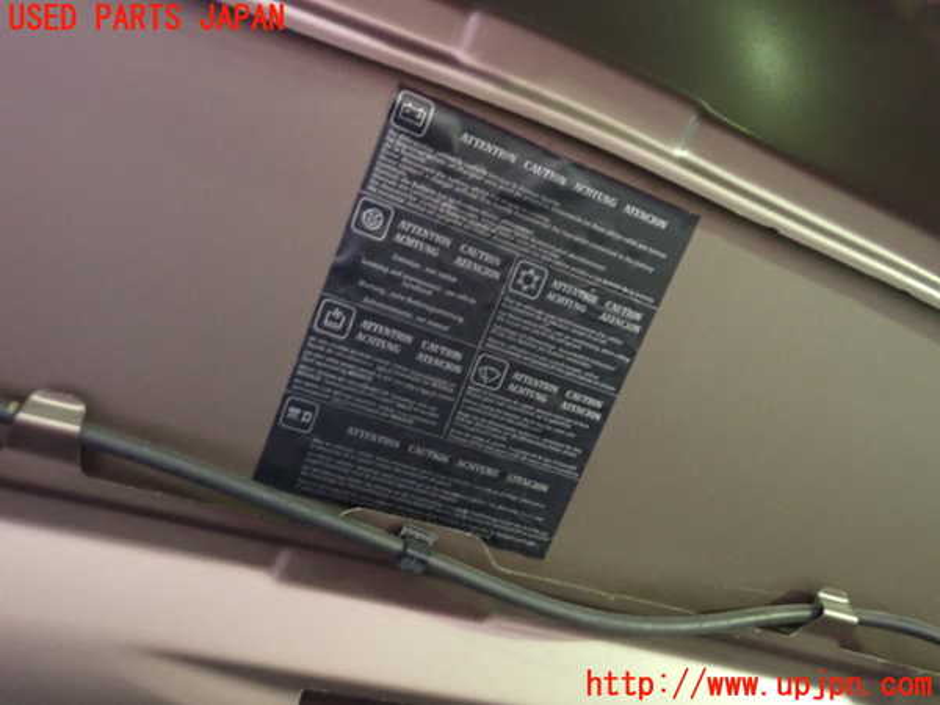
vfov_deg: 46.8
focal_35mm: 30
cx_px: 470
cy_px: 352
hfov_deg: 60.0
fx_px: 815
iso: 800
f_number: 2.3
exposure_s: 1/15
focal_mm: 5.4
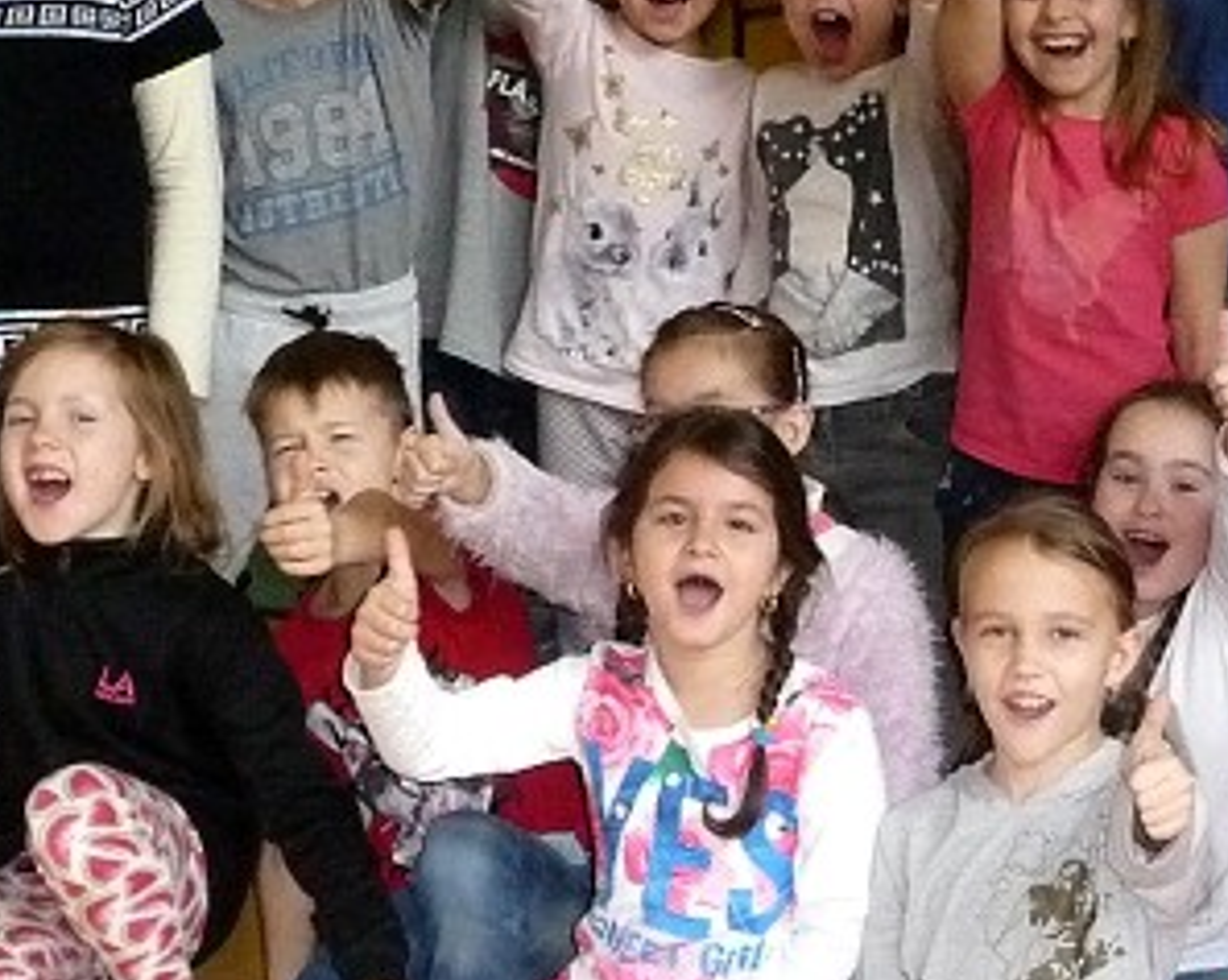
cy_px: 351
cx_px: 963
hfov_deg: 23.8
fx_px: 2868
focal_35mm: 79
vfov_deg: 19.3
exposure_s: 1/30
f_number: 3.4
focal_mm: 5
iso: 500
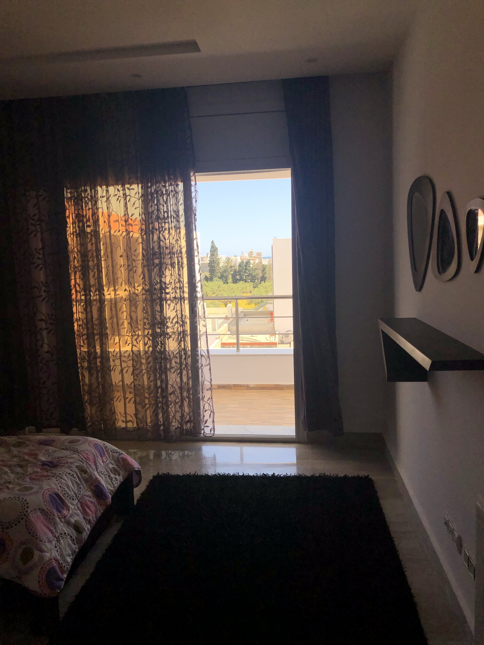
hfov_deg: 49.7
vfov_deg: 63.4
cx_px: 242
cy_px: 322
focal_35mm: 28
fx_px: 522
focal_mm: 4
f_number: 1.8
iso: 20
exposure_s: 1/1171
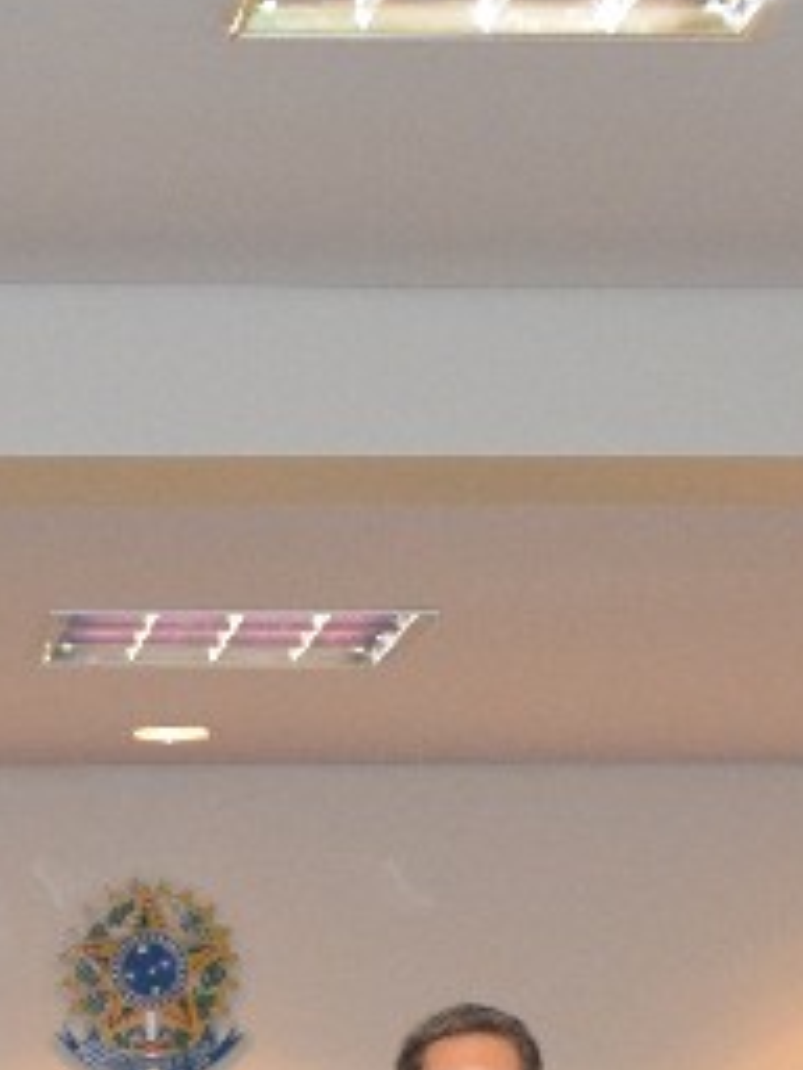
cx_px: 188
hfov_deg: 8.1
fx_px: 5691
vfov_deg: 10.5
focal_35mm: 184
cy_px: 1358
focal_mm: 32
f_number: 4.2
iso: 1800
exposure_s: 1/60
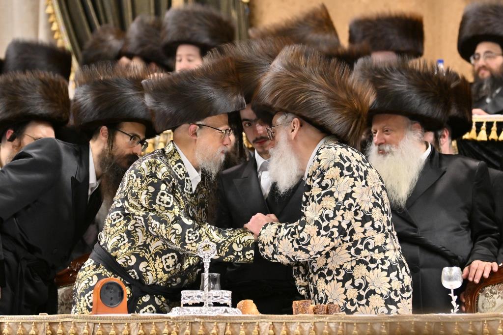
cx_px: 252
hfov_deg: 10.2
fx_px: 2821
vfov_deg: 6.8
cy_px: 168
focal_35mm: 202
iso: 1000
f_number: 2.8
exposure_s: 1/200
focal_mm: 135
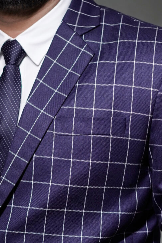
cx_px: 7
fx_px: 1304
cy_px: 179
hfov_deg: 7.1
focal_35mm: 193
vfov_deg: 10.6
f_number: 2.5
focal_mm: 55
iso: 320
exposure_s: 1/160
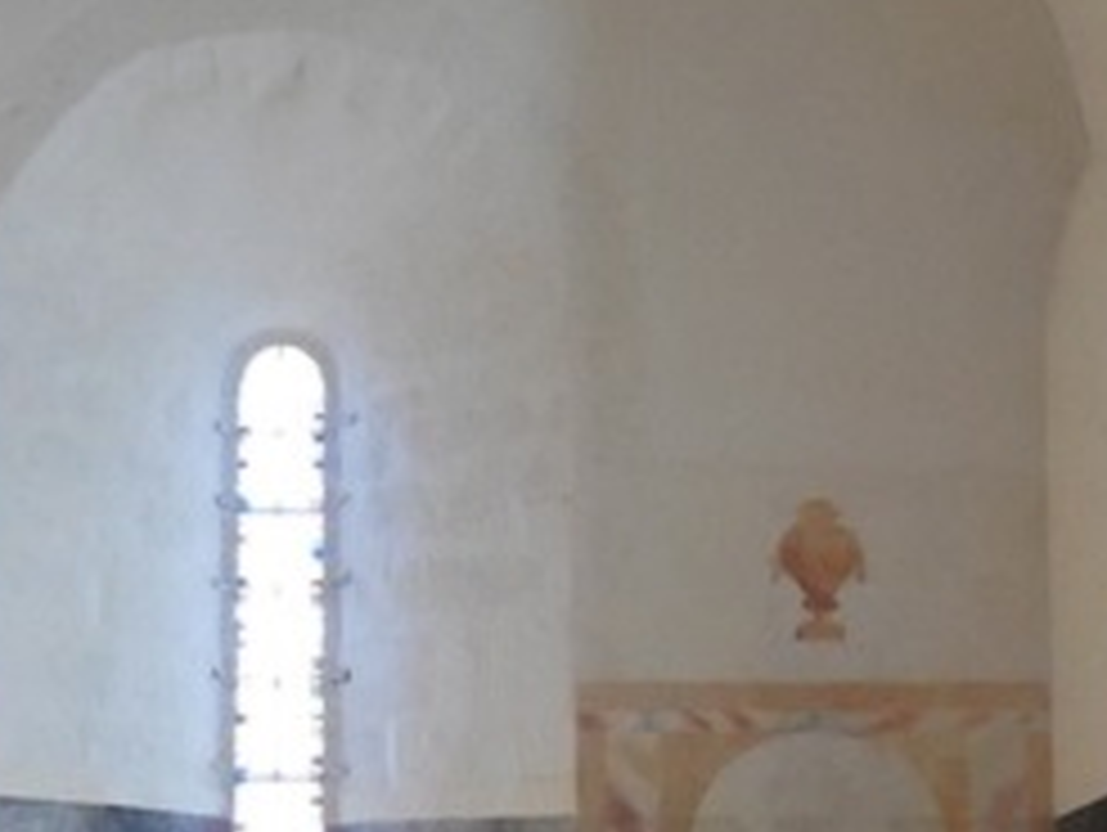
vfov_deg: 14.2
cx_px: 436
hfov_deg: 18.9
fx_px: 3329
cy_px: 517
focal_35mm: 104
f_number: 3.3
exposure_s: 1/30
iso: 360
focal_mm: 4.5
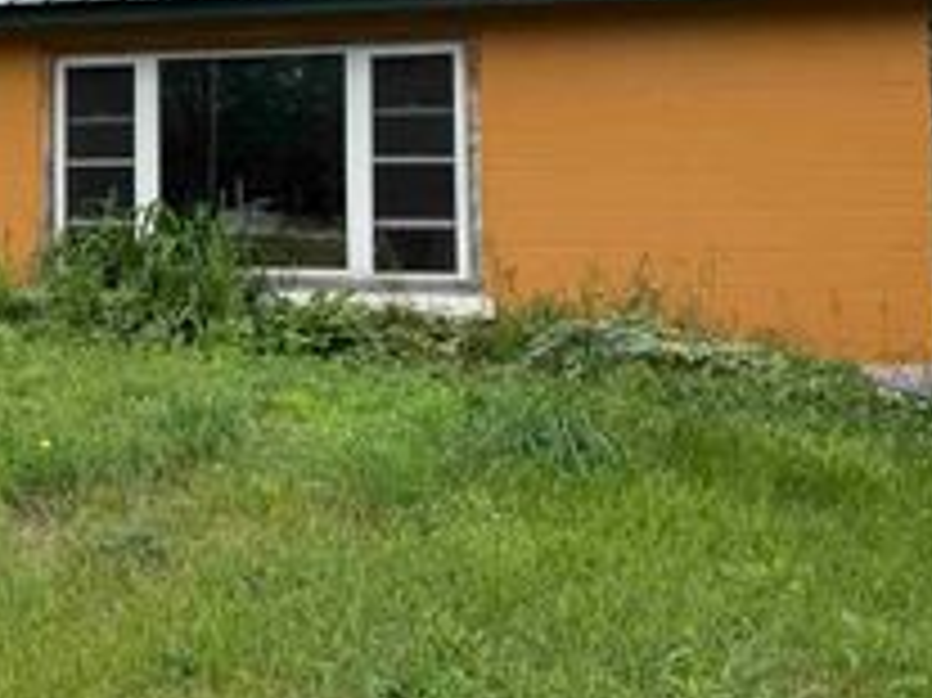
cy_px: 124
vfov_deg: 24.7
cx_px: -50
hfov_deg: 30.3
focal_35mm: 58
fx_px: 1561
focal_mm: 6.76
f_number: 1.78
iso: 80
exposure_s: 1/3759
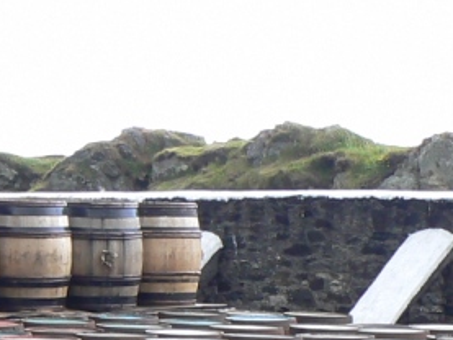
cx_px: 289
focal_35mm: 133
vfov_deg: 10.5
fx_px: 1741
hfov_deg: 14.8
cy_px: 600
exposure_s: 1/125
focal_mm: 6
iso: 80
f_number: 5.6
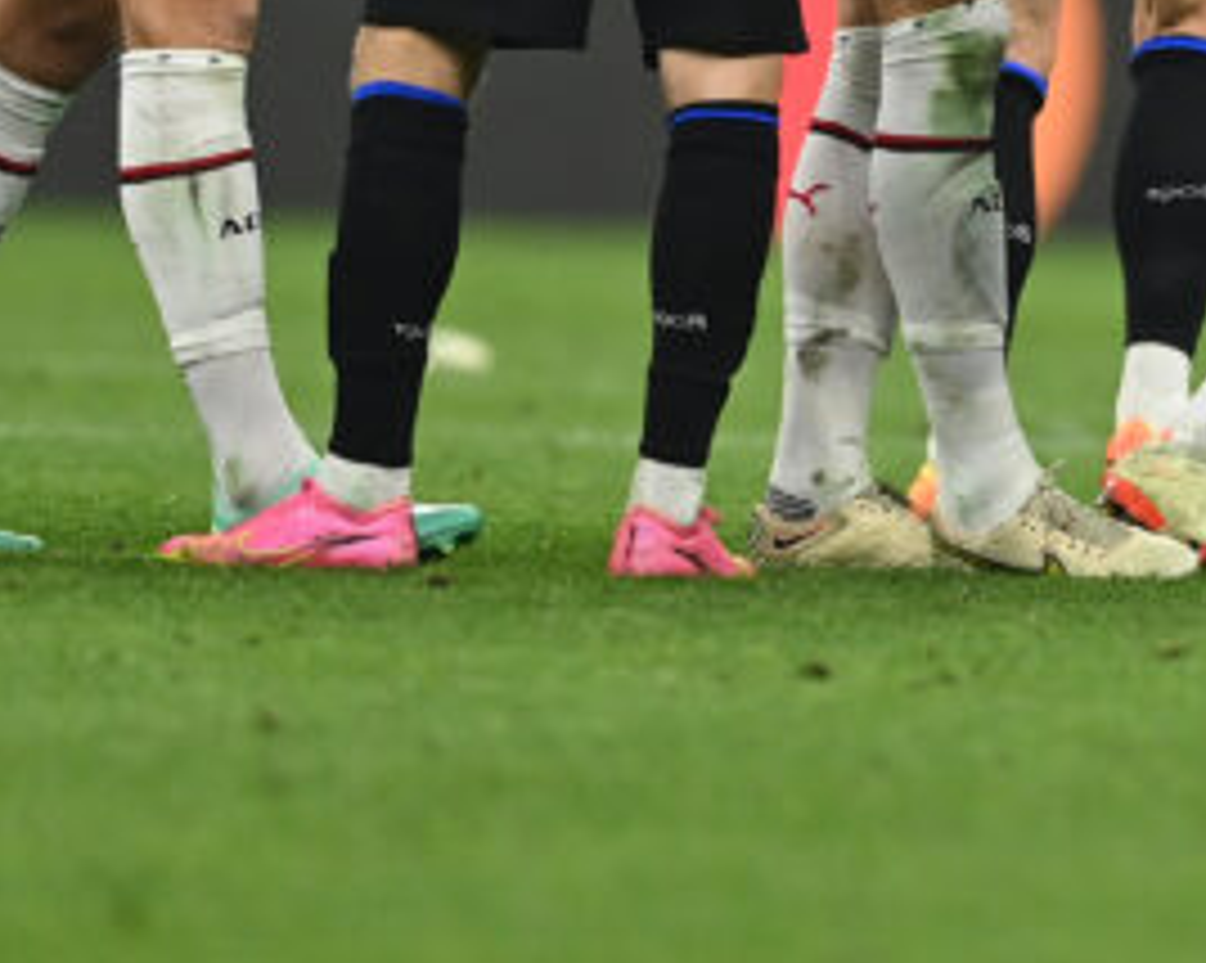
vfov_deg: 1.1
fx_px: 51253
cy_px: -416
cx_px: 1647
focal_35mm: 1437
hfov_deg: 1.3
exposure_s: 1/2000
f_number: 3.5
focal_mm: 400
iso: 3200
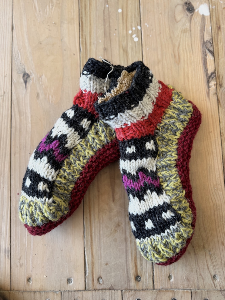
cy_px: 150
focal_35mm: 24
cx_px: 112
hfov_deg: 56.8
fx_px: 208
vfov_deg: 71.6
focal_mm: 6.76
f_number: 1.78
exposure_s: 1/121
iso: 100
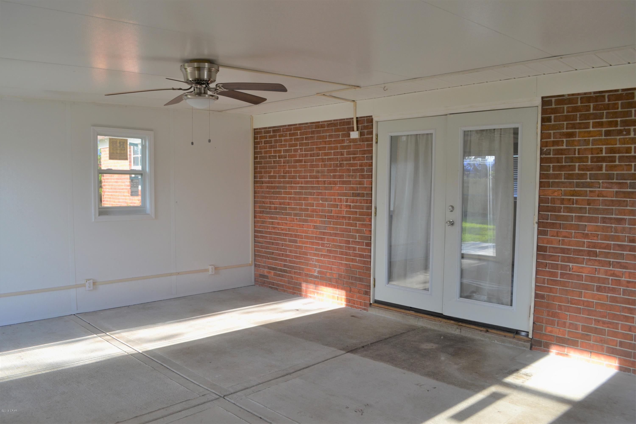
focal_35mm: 27
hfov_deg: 67.4
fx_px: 477
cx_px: 318
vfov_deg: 47.9
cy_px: 212
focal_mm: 18
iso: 220
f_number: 5.6
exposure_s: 1/125
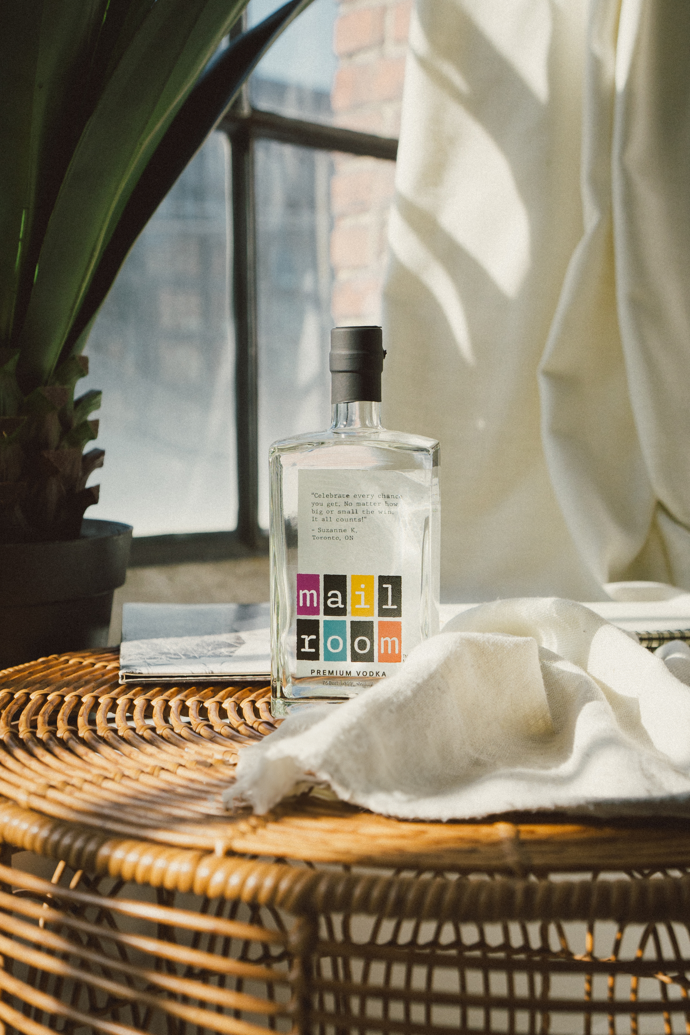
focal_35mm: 52
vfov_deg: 38.2
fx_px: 1495
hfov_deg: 26.0
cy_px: 518
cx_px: 345
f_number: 3.5
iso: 400
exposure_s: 1/2500
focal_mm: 35
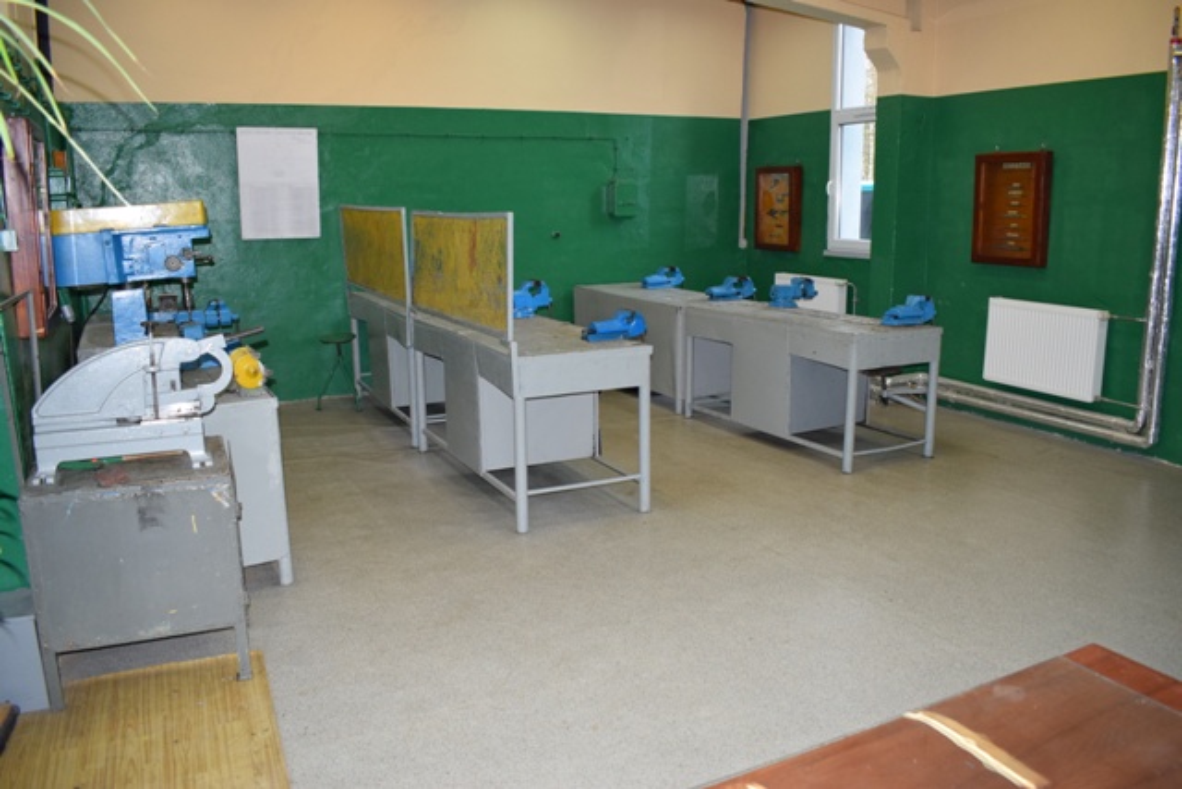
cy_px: 394
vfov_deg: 48.0
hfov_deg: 67.4
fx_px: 887
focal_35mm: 27
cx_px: 591
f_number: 5
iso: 800
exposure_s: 1/100
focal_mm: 18
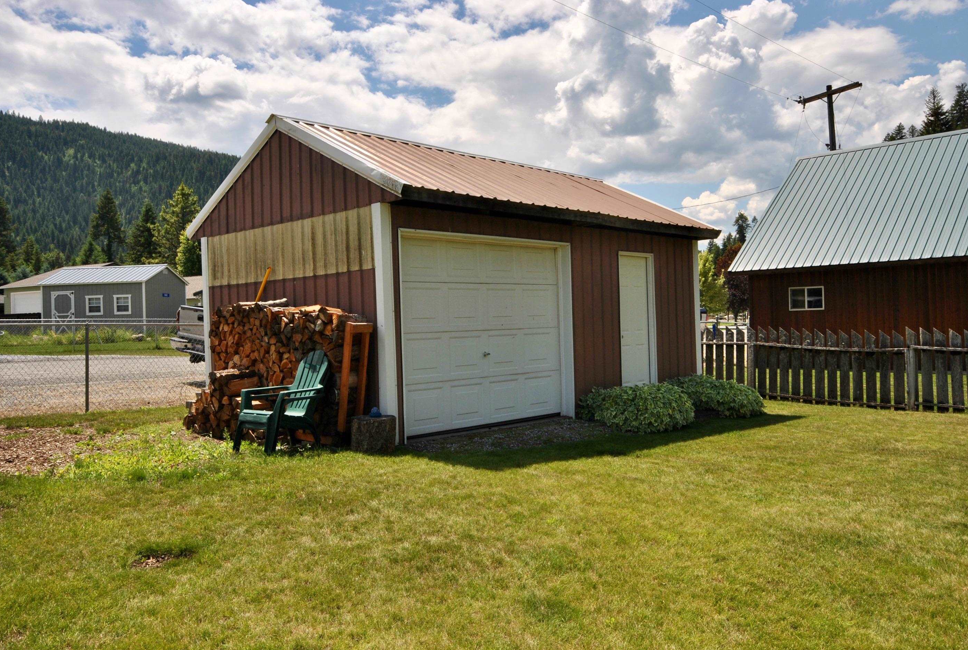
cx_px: 481
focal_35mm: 31
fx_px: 835
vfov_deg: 42.5
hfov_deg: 60.2
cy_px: 325
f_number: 11
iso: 100
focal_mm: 20
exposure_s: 1/200
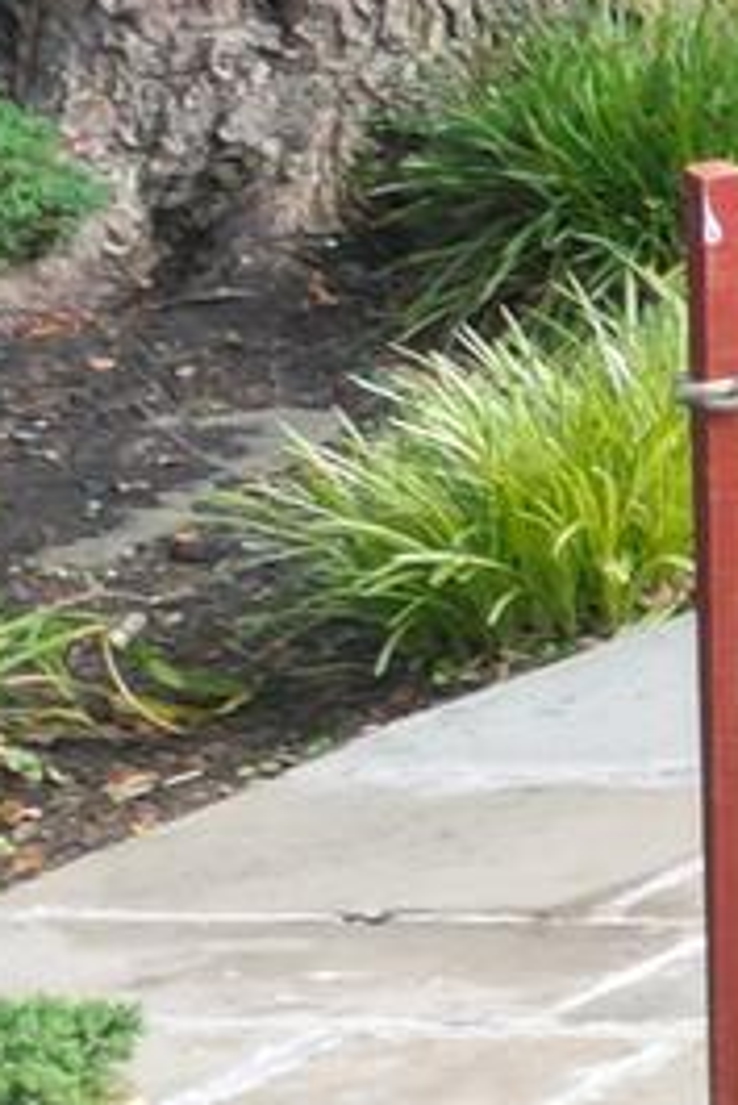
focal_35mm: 193
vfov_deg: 10.6
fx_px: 5927
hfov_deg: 5.2
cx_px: 3978
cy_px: 171
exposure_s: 1/240
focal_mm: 6.72
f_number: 1.7
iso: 140
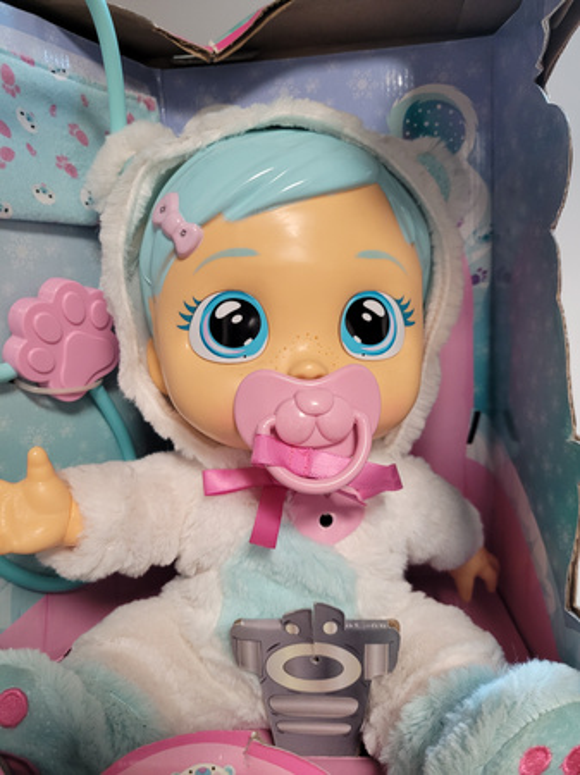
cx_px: 290
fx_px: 581
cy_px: 388
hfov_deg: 53.0
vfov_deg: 67.3
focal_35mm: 26
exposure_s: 1/100
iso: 320
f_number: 1.8
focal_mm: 5.4
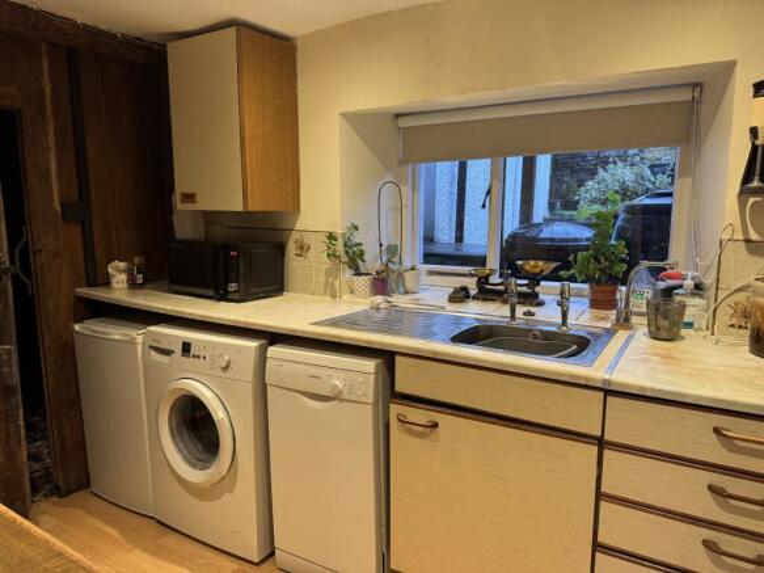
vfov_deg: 56.8
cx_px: 382
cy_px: 286
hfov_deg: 71.6
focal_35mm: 24
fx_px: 530
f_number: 1.78
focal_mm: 6.76
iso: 200
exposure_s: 1/100
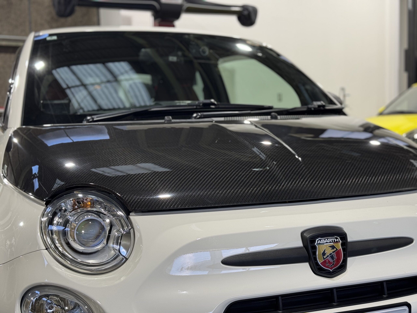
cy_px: 156
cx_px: 208
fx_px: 578
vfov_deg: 30.3
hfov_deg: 39.7
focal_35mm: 48
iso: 50
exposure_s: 1/50
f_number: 1.78
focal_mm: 6.76
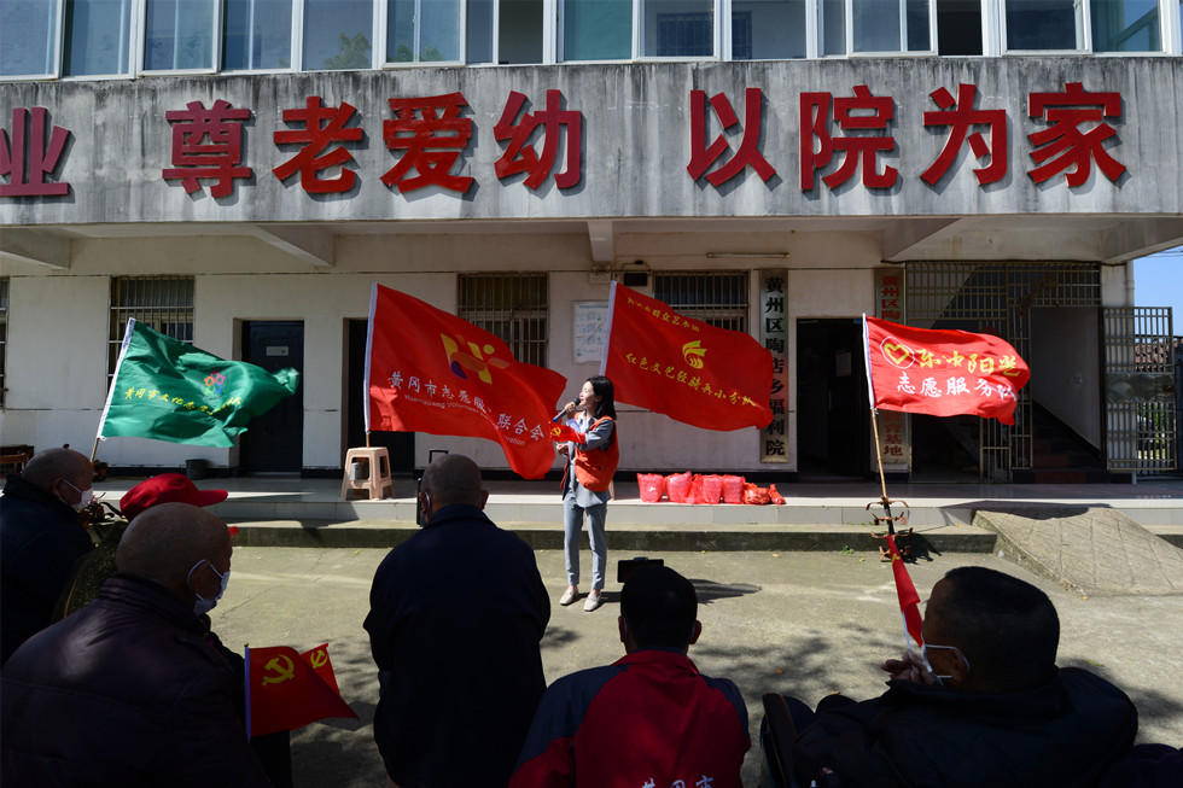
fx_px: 559
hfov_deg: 93.3
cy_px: 394
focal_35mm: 17
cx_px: 592
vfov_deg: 70.4
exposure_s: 1/125
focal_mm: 17
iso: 200
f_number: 16
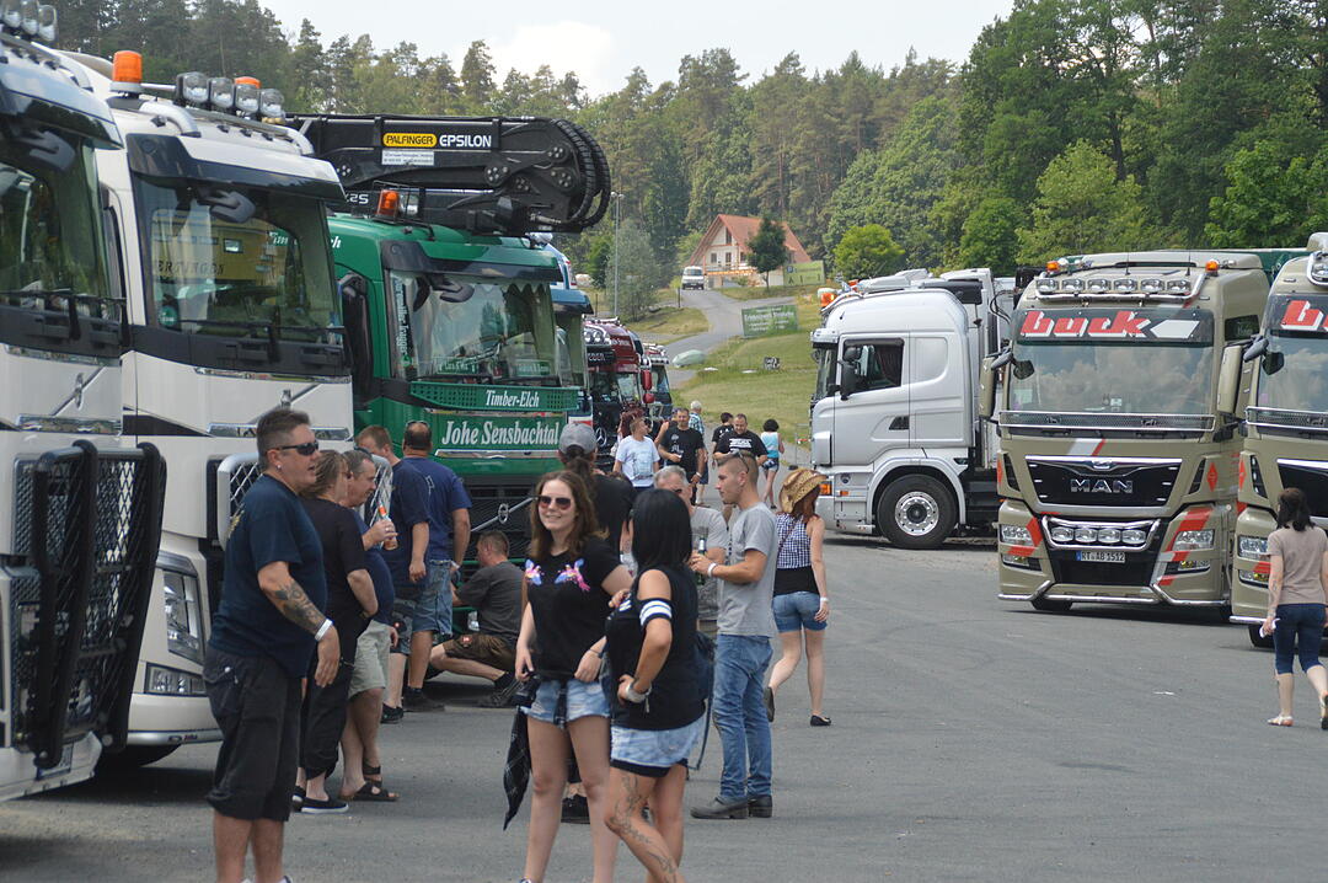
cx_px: 664
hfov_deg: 15.9
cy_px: 442
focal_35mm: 129
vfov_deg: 10.6
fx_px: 4754
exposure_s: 1/1000
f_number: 8
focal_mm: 86
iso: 800
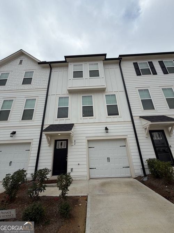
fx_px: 94
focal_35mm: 14
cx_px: 87
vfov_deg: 102.1
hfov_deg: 85.7
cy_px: 116
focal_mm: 2.22
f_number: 2.2
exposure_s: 1/779
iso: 20
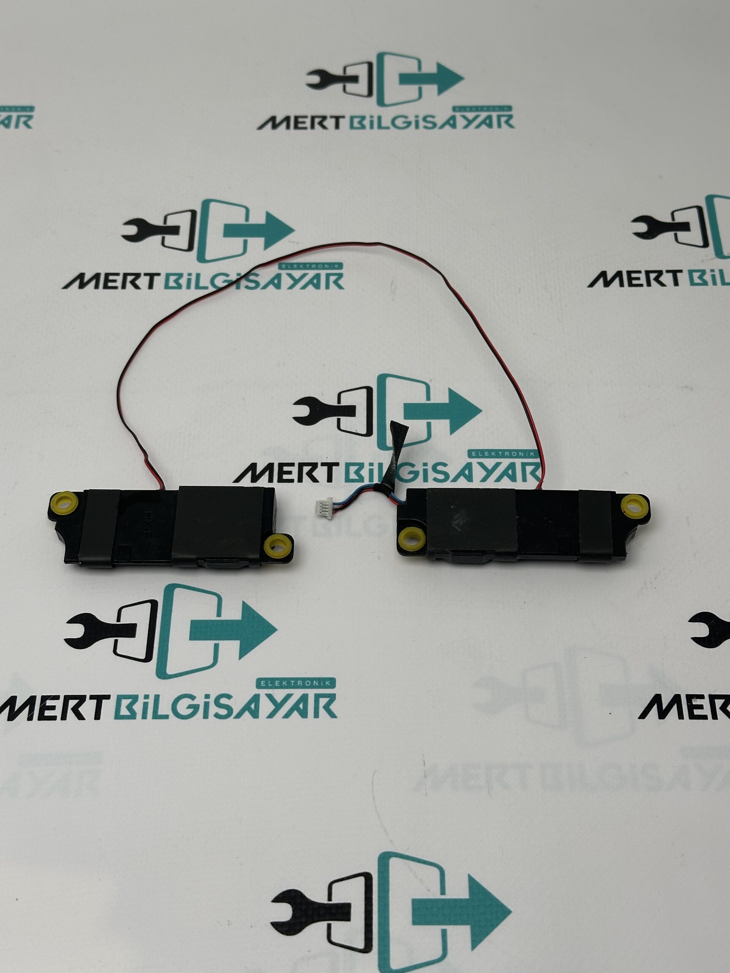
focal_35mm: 48
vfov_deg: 39.7
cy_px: 486
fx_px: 1350
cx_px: 365
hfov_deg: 30.3
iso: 64
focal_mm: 6.86
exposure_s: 1/1272
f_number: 1.78
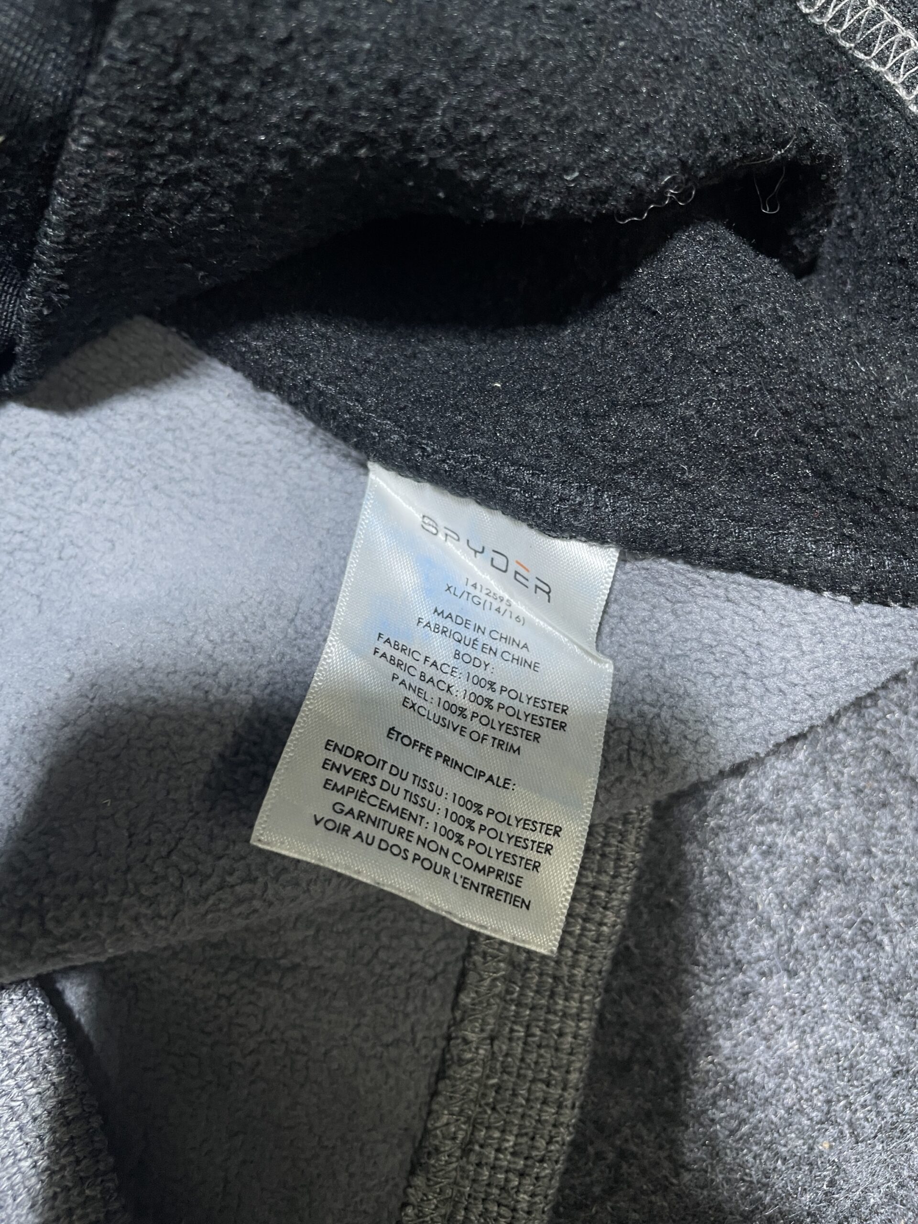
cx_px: 459
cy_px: 612
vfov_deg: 67.3
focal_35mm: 26
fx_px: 919
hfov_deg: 53.1
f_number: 1.6
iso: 125
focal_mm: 4.2
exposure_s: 1/50
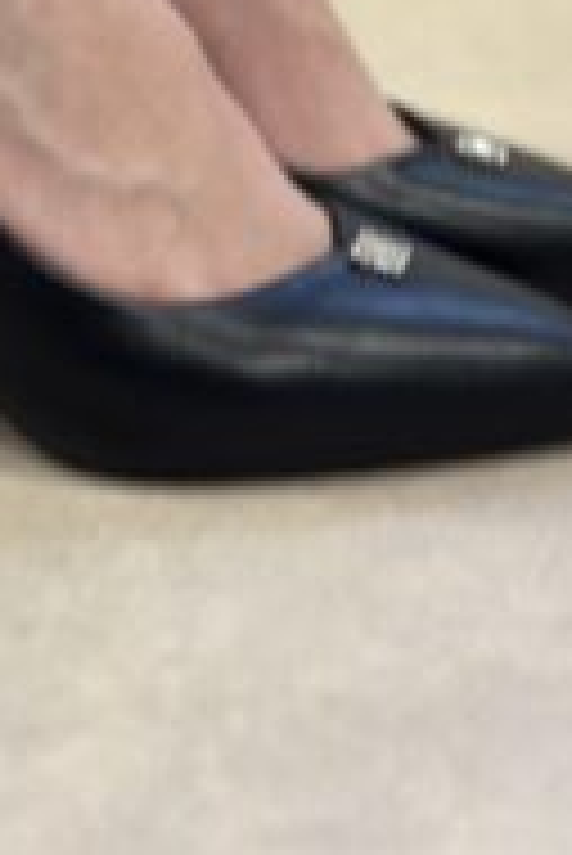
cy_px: -36
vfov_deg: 18.8
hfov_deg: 13.0
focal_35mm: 105
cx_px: 126
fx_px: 2498
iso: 80
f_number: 1.78
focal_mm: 6.86
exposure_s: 1/50
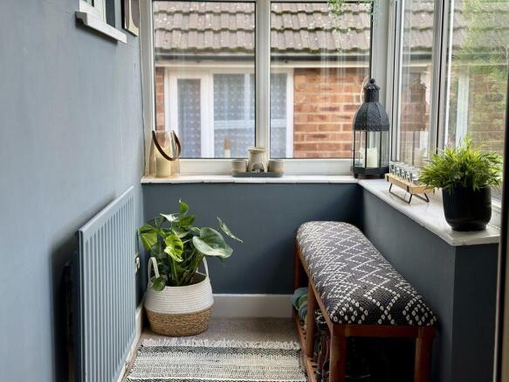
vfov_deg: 30.3
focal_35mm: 48
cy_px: 191
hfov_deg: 39.7
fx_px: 706
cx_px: 254
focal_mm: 6.76
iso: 50
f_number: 1.78
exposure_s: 1/151
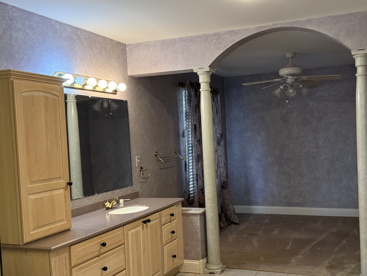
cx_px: 222
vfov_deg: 37.7
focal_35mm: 38
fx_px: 403
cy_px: 155
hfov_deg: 48.7
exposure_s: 1/60
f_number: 1.78
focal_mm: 6.76
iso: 200
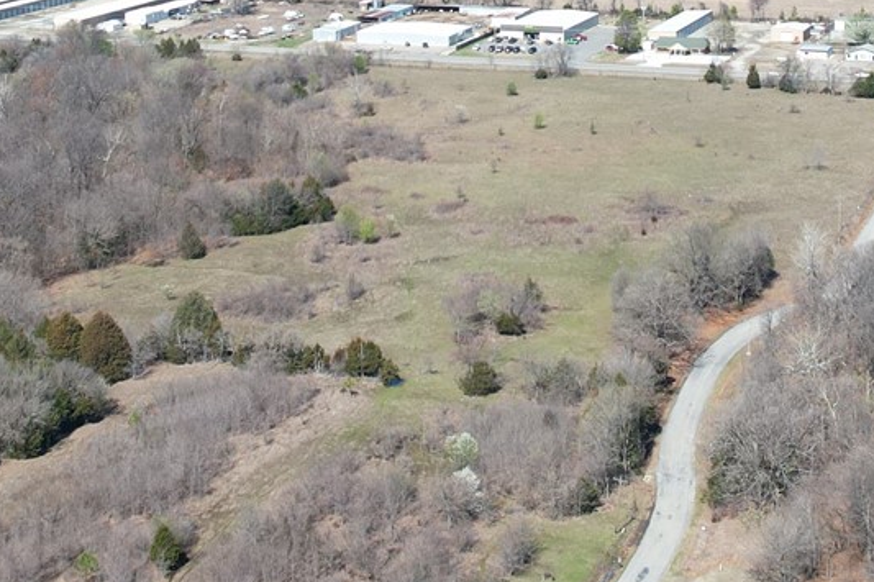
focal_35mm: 84
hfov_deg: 24.2
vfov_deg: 15.8
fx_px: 2039
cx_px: 482
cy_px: -73
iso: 200
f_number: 2.8
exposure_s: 1/2500
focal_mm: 8.38
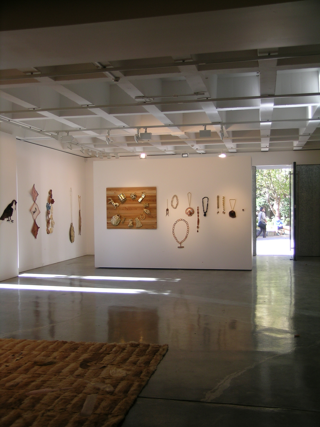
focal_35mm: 39
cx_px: 160
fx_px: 481
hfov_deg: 36.8
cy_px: 214
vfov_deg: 47.9
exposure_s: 1/40
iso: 50
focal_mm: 8
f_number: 3.1
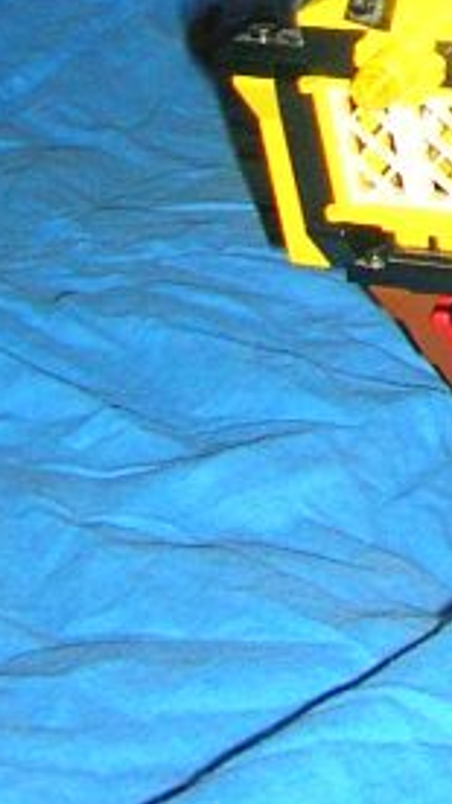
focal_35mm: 158
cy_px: -370
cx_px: 954
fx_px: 3371
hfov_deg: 7.3
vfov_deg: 13.0
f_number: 2.8
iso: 50
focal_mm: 5.8
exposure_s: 1/60.1
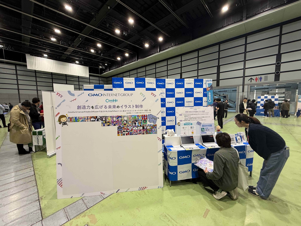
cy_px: 113
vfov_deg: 85.7
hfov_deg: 102.1
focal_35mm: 14
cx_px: 150
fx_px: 122
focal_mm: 2.22
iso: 160
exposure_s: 1/99
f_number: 2.2
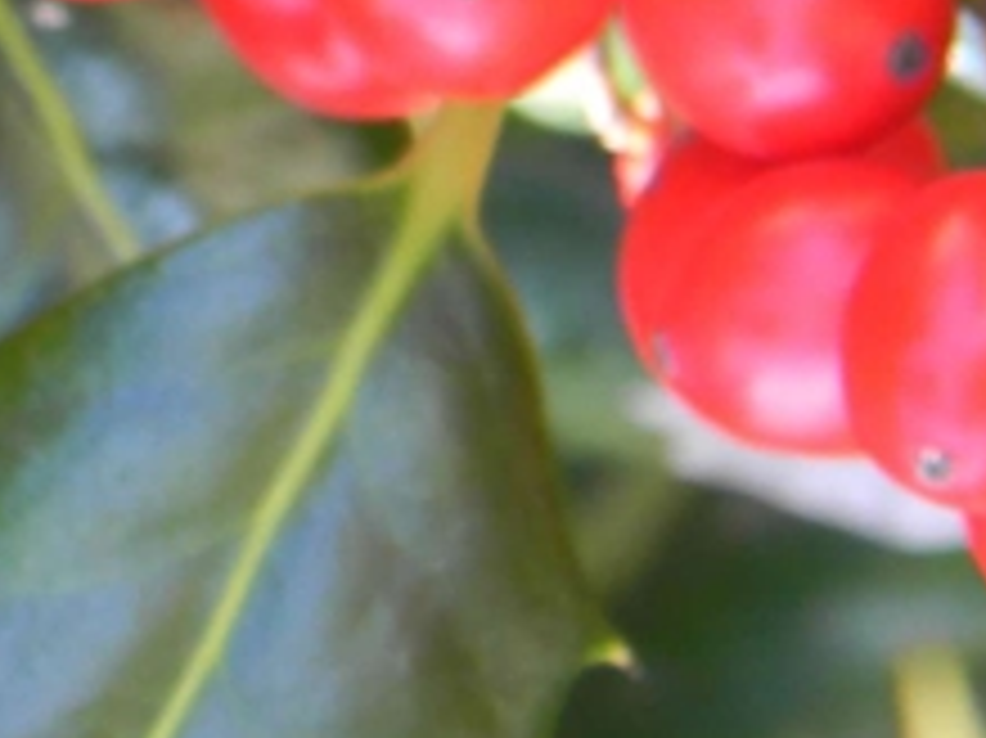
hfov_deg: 8.4
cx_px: -212
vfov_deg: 6.2
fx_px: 6662
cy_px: -639
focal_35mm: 234
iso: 86
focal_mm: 12.2
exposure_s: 1/30
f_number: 4.3
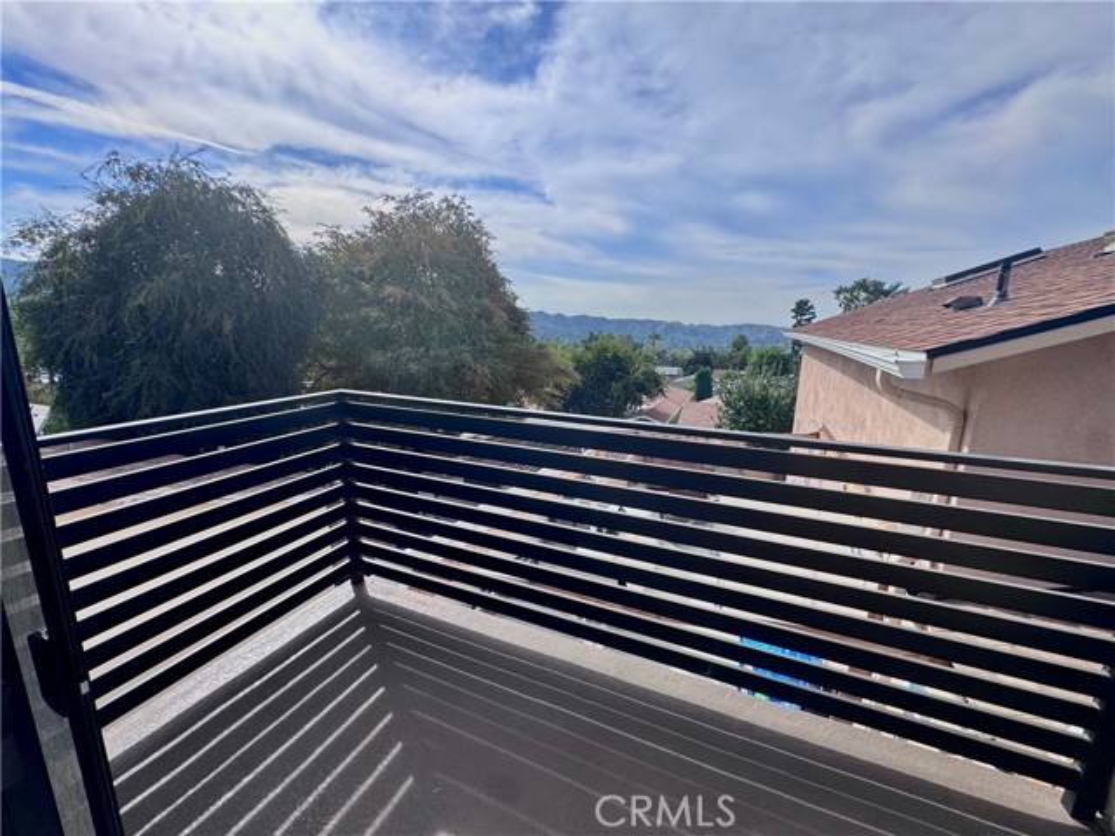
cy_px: 418
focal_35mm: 14
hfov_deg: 102.1
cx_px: 558
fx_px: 451
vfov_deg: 85.7
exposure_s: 1/1672
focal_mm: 2.22
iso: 40
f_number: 2.2
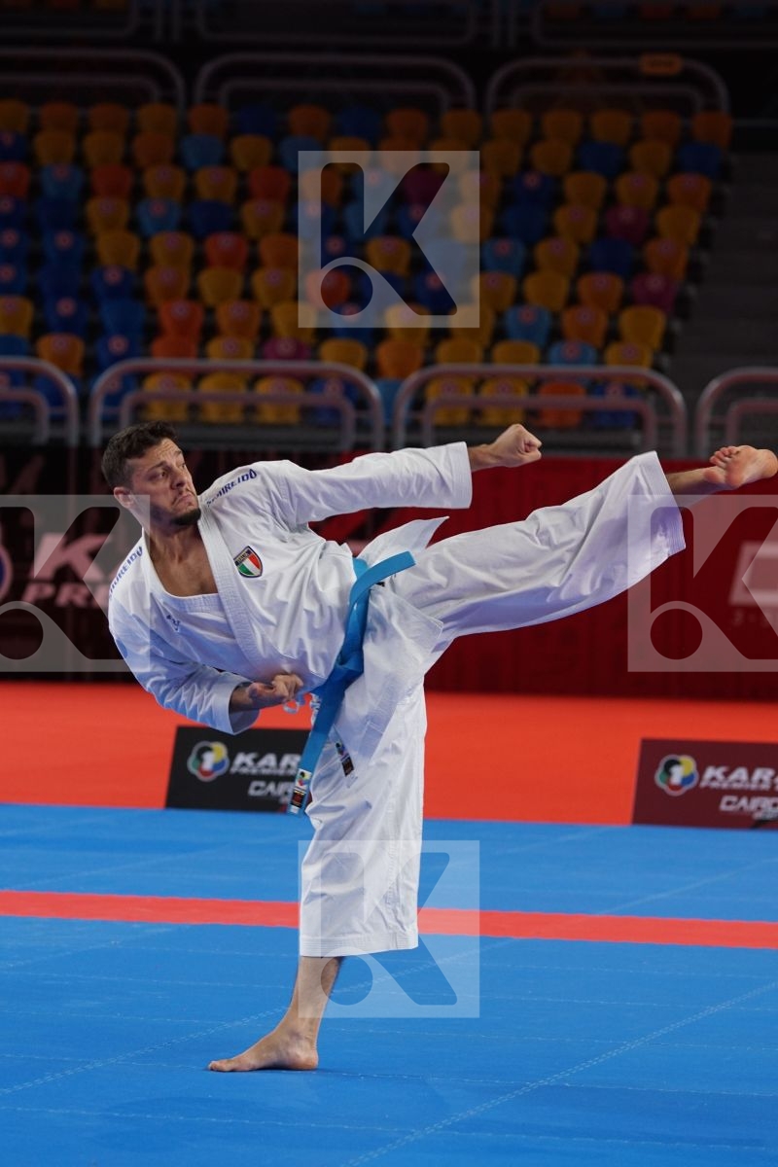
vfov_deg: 13.0
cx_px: 389
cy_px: 584
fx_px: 5105
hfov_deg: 8.7
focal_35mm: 158
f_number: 3.2
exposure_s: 1/400
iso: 640
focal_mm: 105
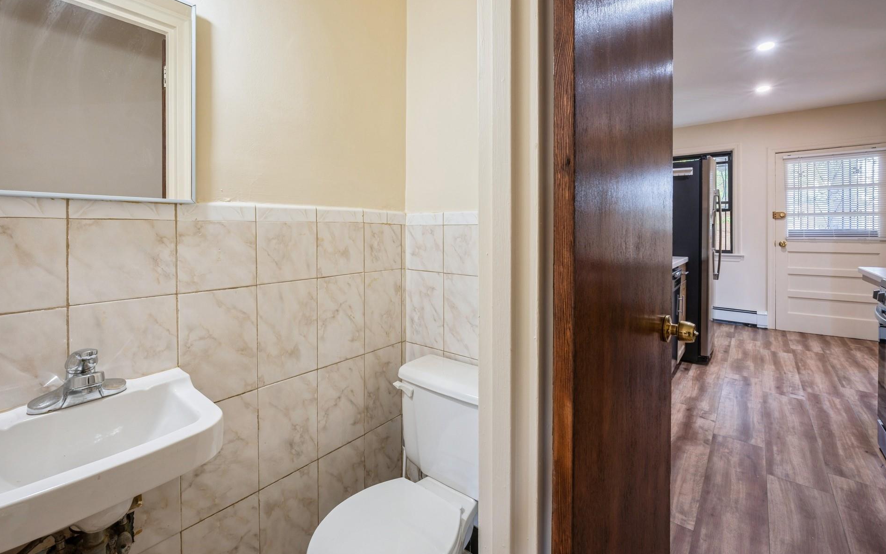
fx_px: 362
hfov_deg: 101.4
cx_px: 433
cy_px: 263
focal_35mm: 15
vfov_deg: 74.7
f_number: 11
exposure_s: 1/2
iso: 200
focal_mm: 14
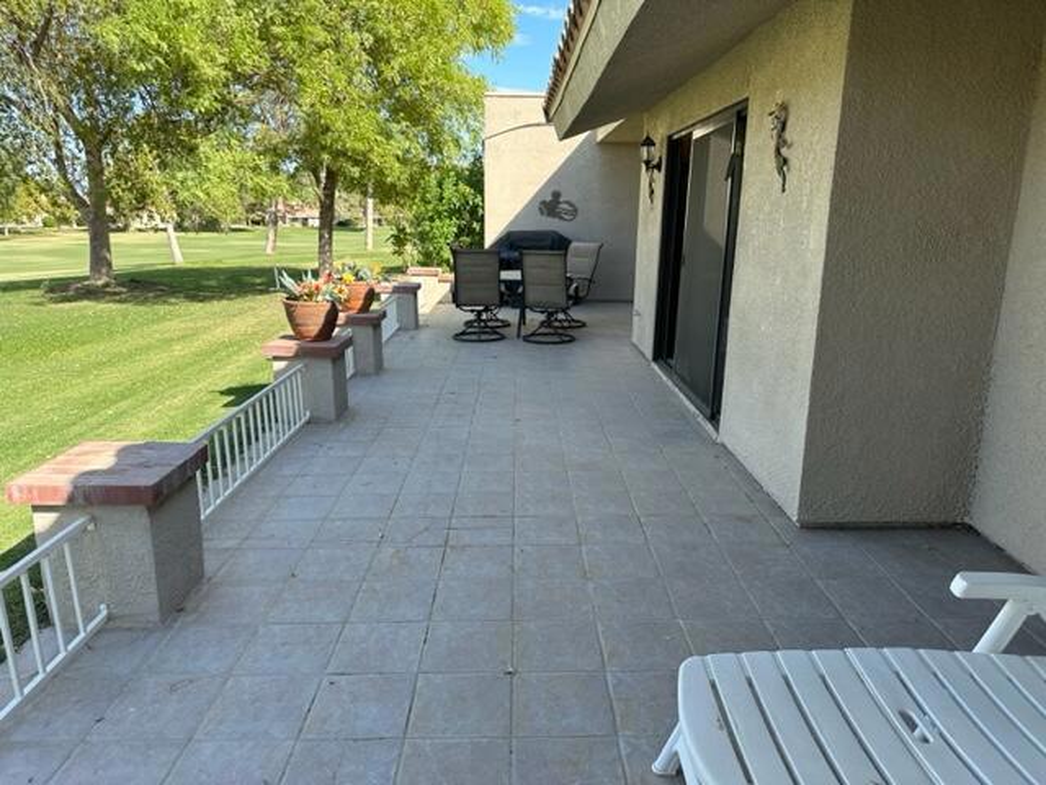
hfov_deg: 71.6
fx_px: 725
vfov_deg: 56.8
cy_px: 392
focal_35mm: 24
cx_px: 523
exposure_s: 1/1183
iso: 80
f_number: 1.78
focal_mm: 6.86
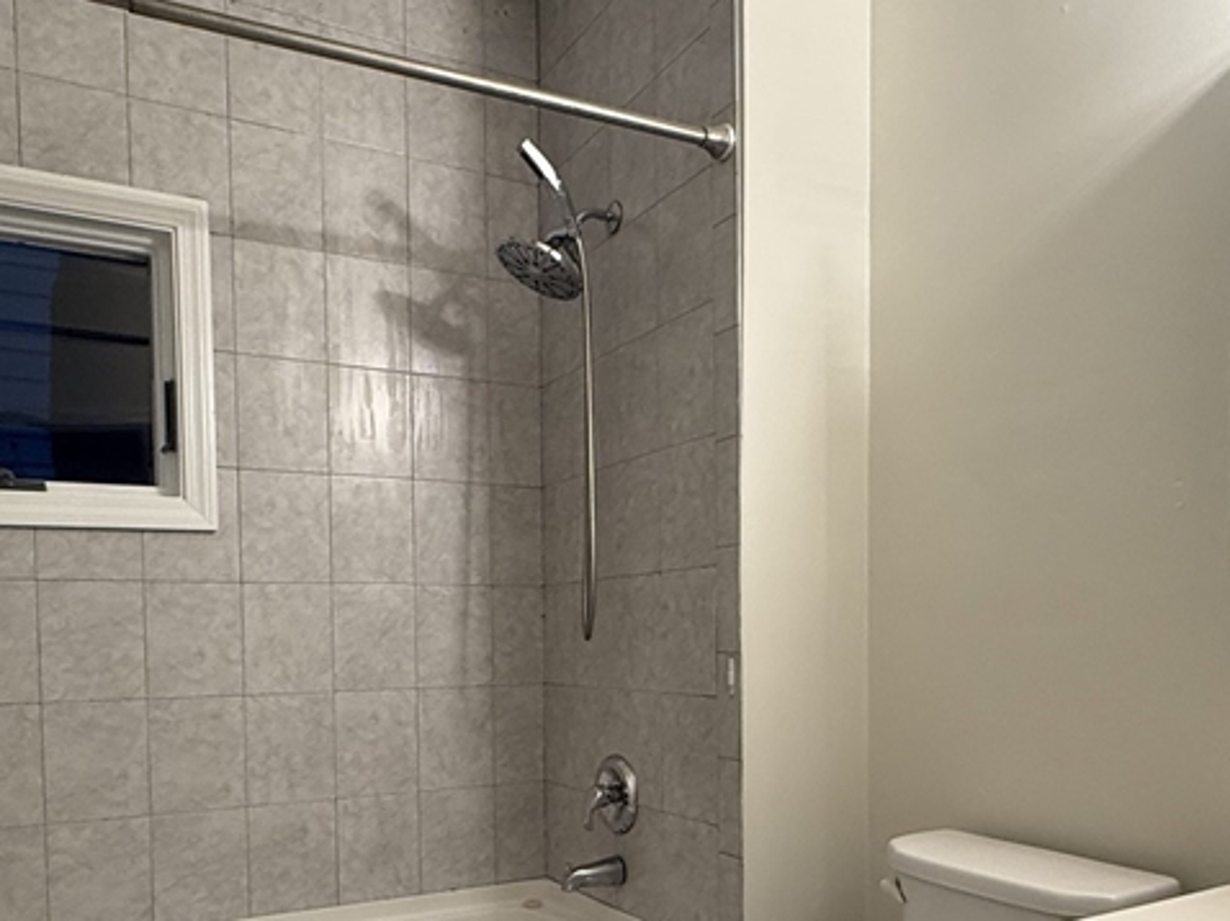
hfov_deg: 60.0
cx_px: 605
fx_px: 1065
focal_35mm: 30
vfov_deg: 45.3
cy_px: 682
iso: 160
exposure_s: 1/60
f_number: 2.2
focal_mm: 2.22
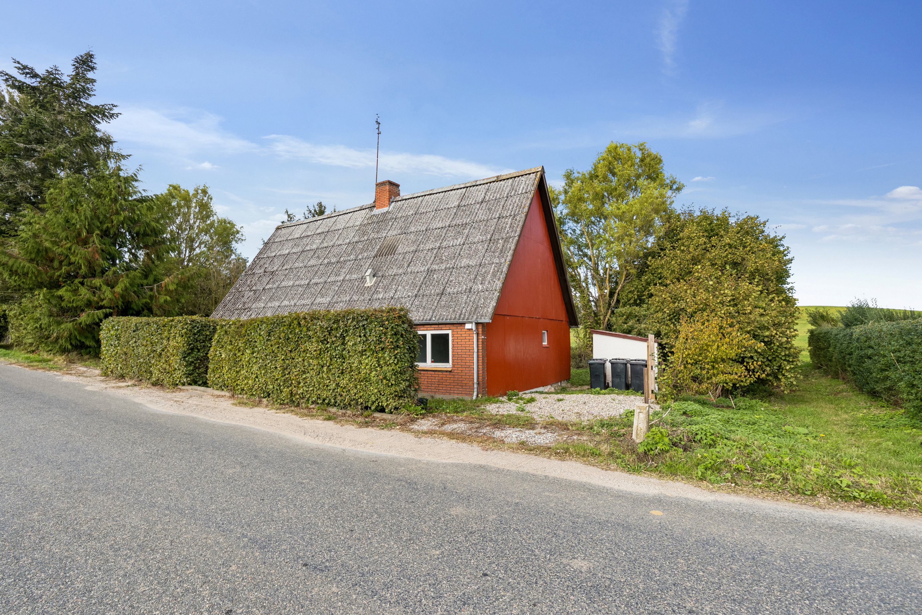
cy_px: 308
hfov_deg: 92.4
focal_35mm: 17
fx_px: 442
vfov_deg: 69.7
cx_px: 461
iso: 200
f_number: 4
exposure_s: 1/1000
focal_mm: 11.5
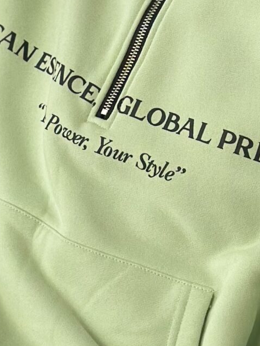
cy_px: -20
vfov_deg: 10.2
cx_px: 105
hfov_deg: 7.7
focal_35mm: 192
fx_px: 1923
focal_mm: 6.86
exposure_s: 1/121
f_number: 1.78
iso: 100
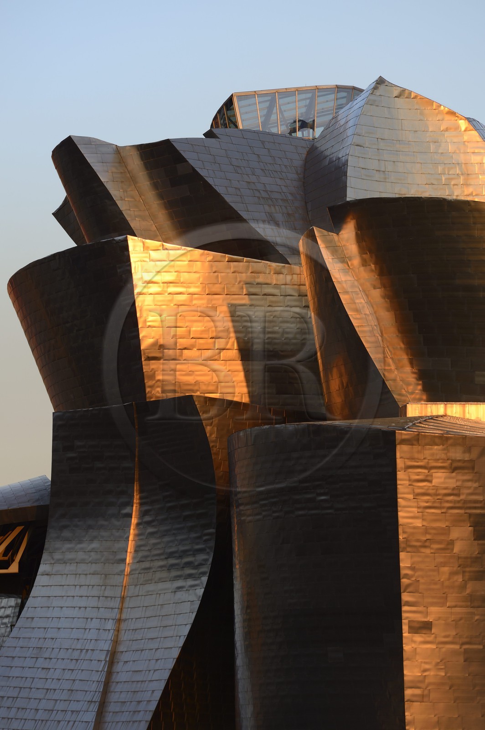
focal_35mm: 190
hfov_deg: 7.2
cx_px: 242
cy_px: 365
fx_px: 3846
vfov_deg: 10.8
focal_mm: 190
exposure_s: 1/160
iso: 200
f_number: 7.1
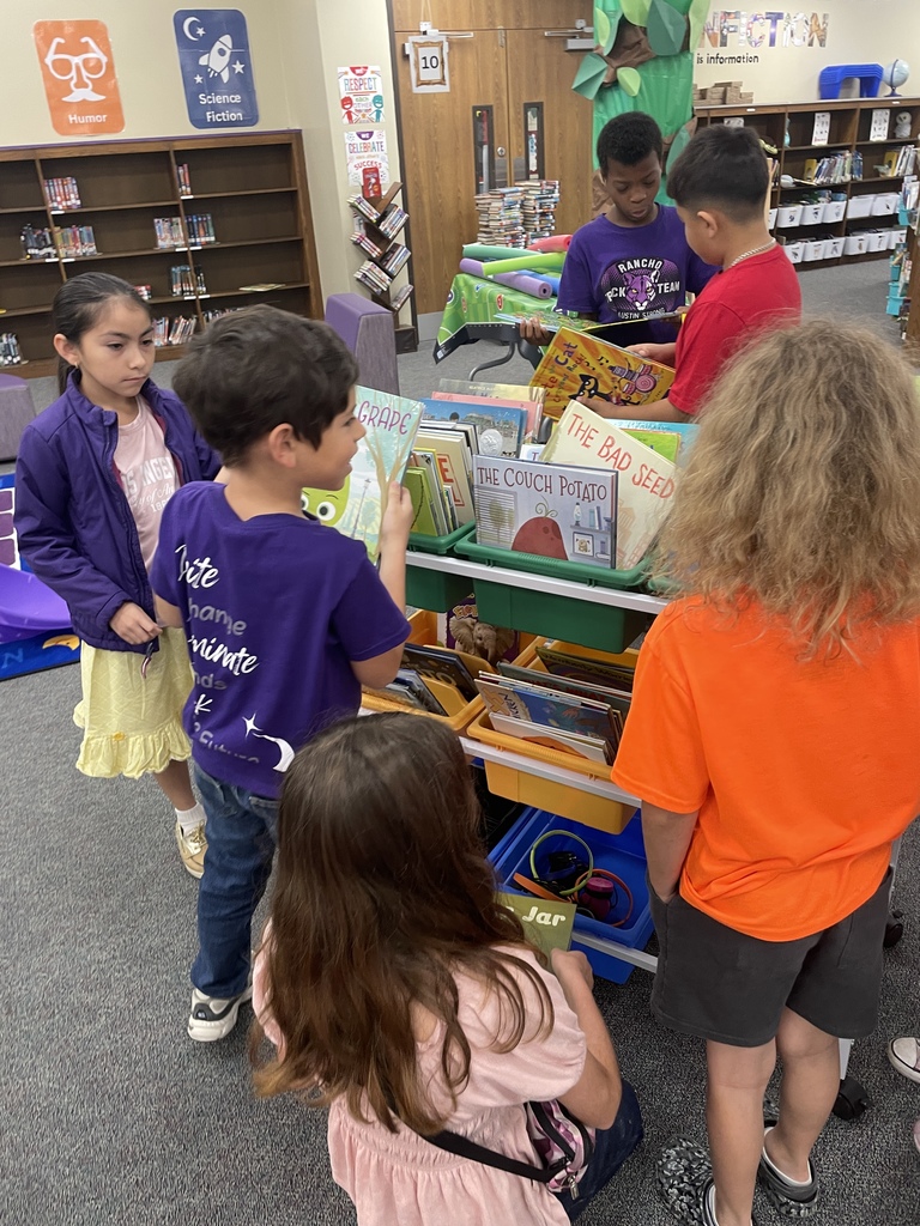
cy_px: 613
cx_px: 460
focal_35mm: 26
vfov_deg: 67.3
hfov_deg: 53.1
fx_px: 921
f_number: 1.6
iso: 125
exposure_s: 1/60
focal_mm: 4.2
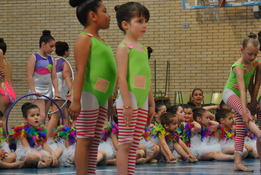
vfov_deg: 7.5
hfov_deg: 11.2
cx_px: 152
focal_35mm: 184
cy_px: 86
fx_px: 1335
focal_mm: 86
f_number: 5.3
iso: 800
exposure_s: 1/160
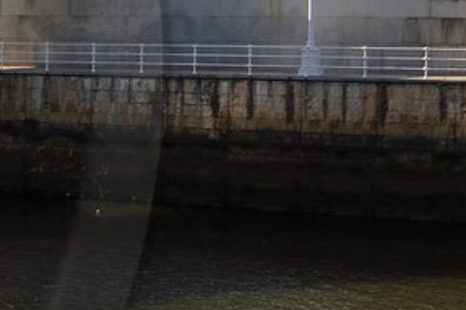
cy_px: 78
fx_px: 2018
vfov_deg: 8.8
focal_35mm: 156
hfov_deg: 11.6
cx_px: -507
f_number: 13
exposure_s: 1/320
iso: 200
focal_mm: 28
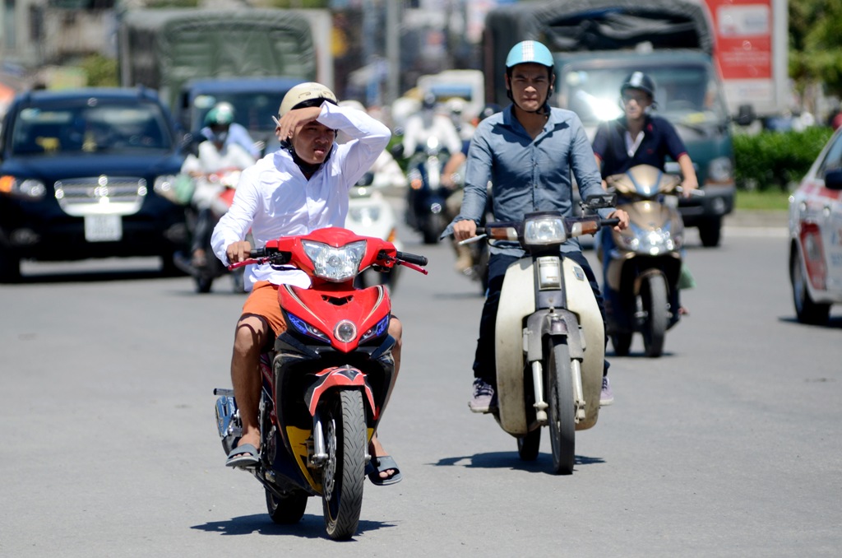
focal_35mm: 300
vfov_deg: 4.6
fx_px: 7001
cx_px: 421
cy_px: 279
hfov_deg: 6.9
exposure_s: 1/2500
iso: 200
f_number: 4
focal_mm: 200
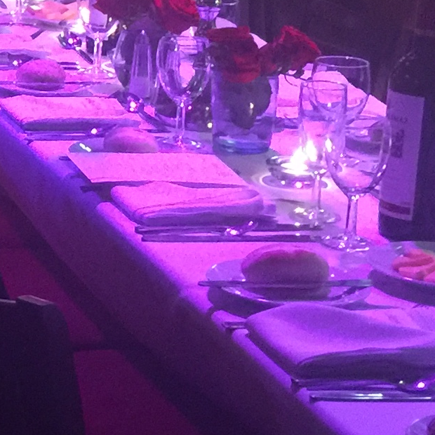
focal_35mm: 135
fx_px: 1919
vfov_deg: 12.8
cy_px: 47
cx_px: -445
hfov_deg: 11.6
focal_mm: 4.15
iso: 125
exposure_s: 1/8
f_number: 2.2
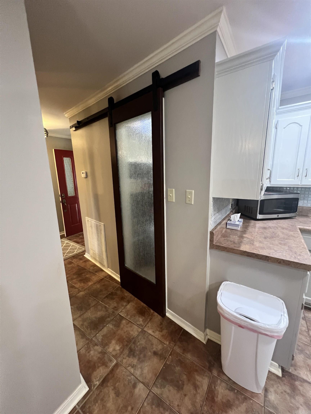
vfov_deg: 106.2
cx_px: 156
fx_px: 156
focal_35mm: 13
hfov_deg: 89.9
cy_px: 207
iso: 500
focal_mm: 1.57
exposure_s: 1/60
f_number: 1.8
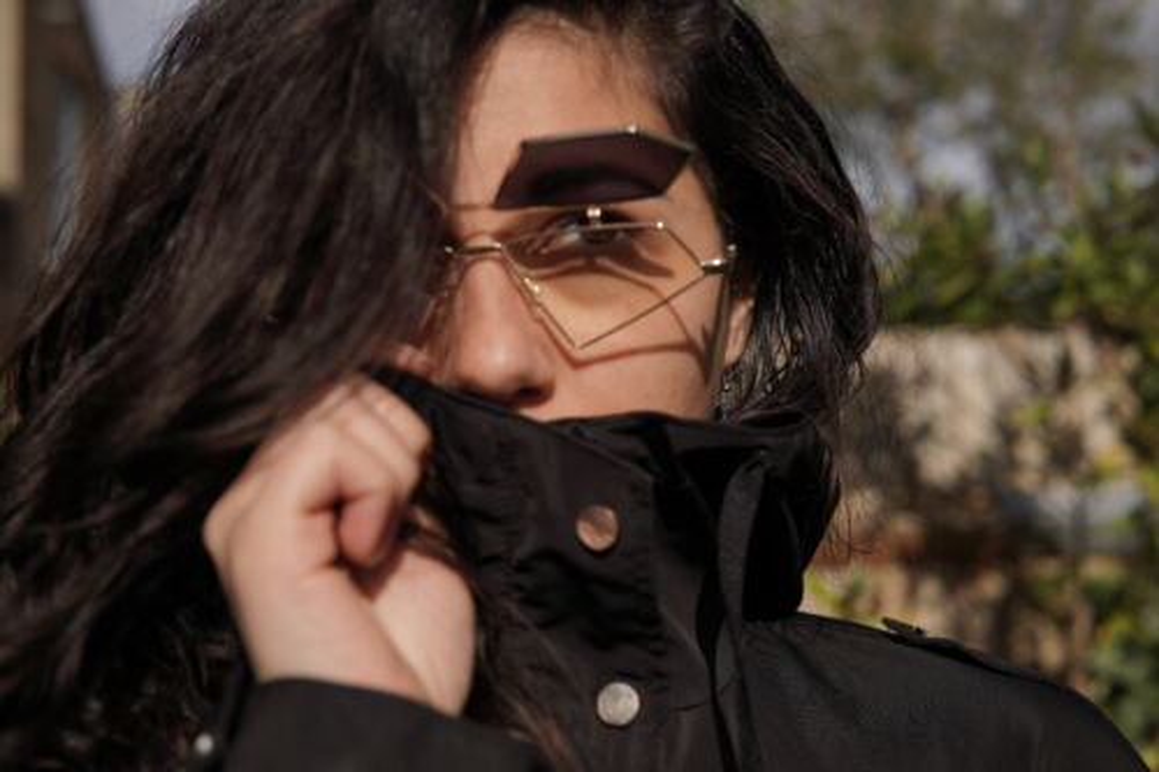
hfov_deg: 43.6
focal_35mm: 45
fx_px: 1448
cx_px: 580
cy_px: 386
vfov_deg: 29.8
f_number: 3.2
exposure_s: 1/4000
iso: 100
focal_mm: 30
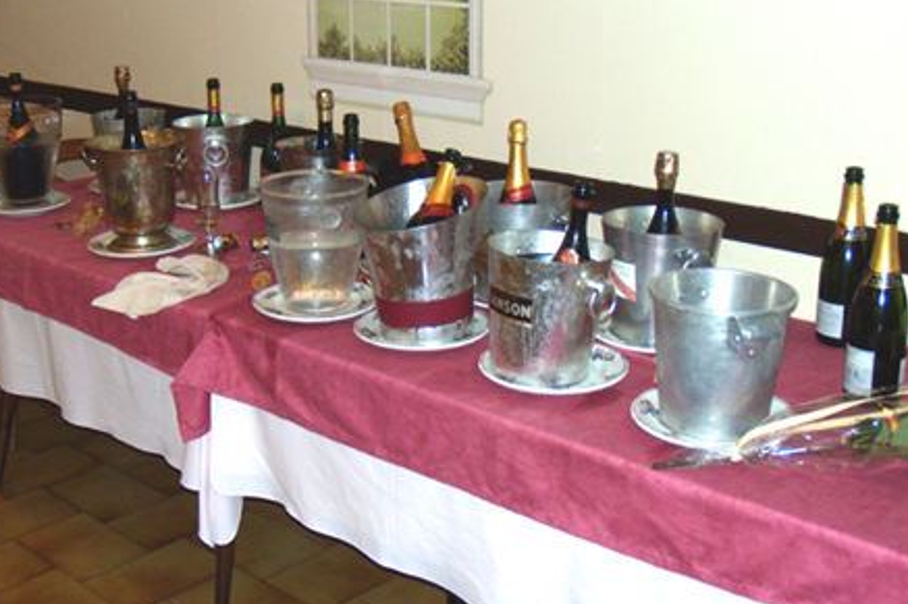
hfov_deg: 41.9
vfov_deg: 28.6
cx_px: 426
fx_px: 1185
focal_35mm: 47
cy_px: 283
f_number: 3.7
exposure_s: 1/30
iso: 200
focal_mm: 7.5
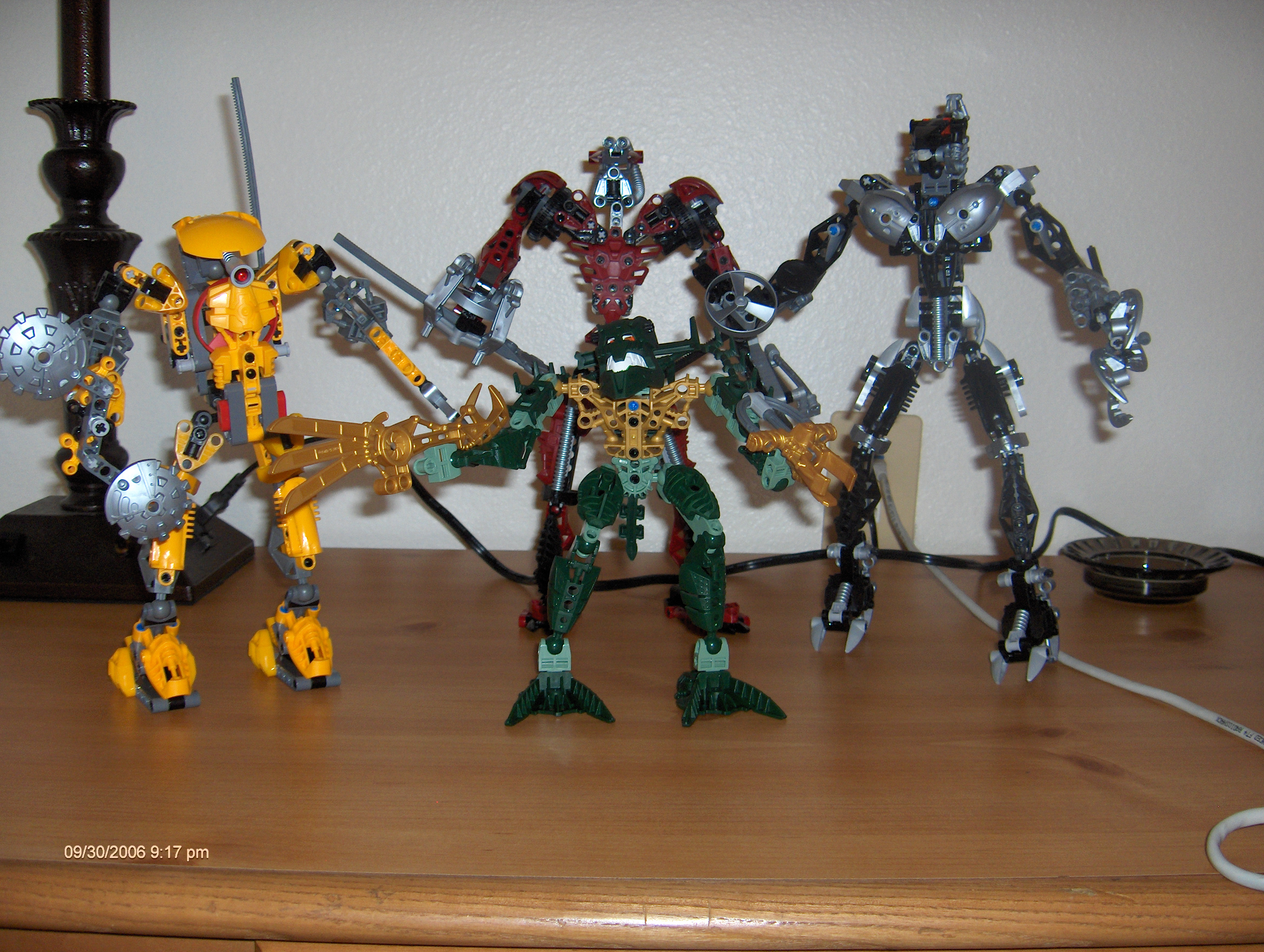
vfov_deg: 36.9
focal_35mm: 39
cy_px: 476
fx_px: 1426
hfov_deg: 47.8
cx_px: 632
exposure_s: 1/60
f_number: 2.8
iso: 100
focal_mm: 8
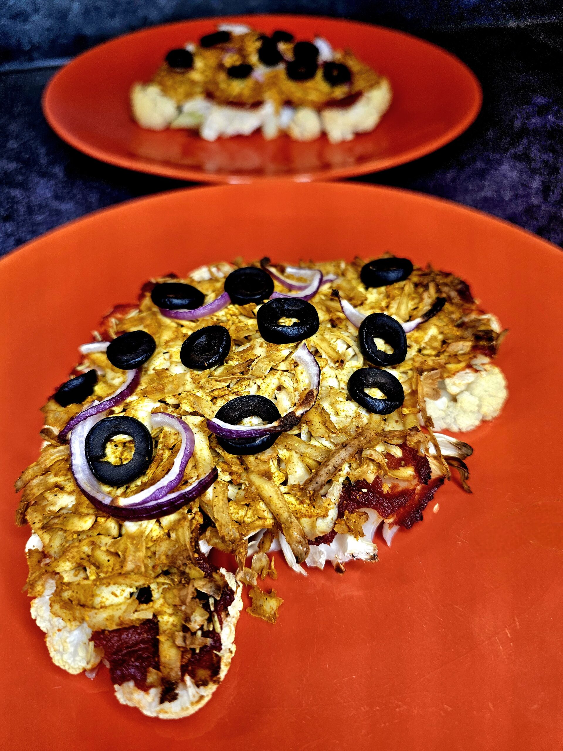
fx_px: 499
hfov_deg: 58.9
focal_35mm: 23
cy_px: 376
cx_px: 282
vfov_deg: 73.9
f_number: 1.7
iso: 64
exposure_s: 1/58.8
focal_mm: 6.3
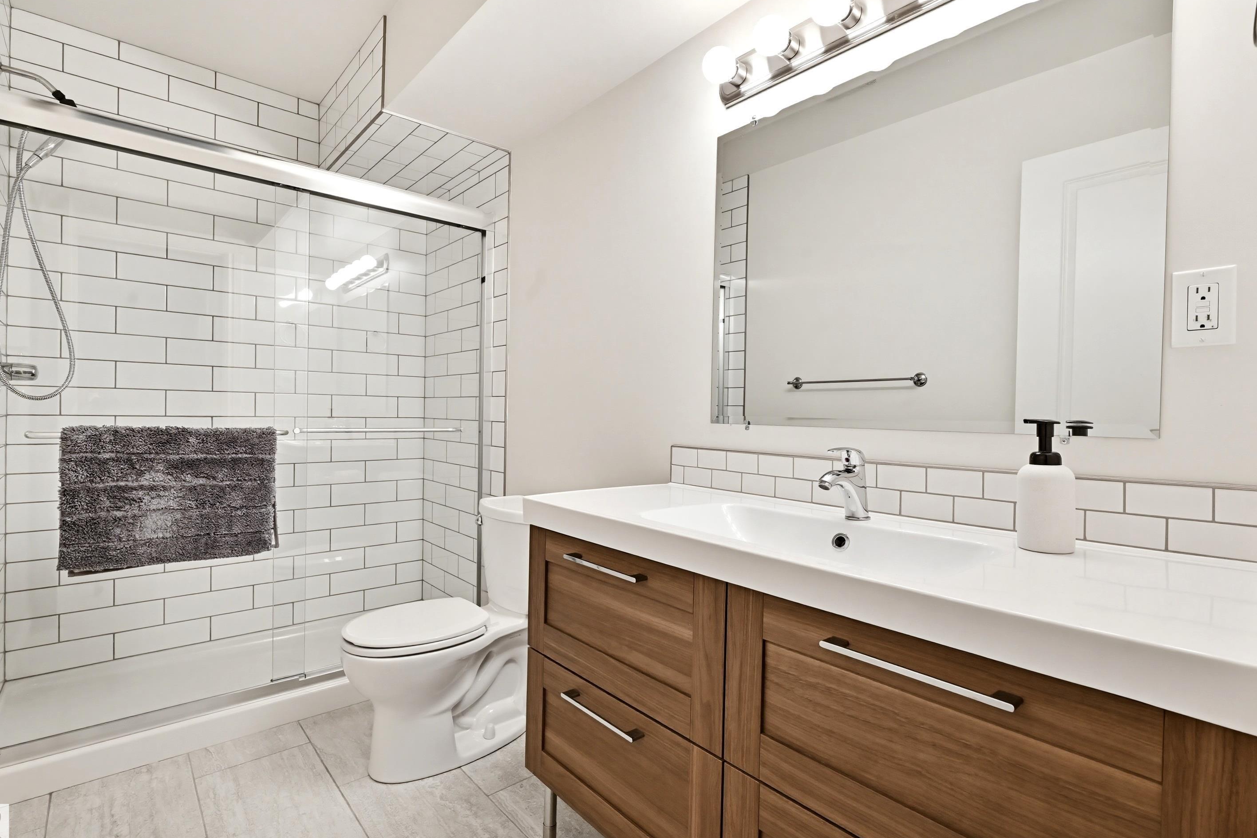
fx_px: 594
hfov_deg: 93.3
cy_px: 419
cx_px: 632
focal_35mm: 17
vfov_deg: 70.4
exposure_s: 1/10
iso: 400
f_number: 8
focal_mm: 16
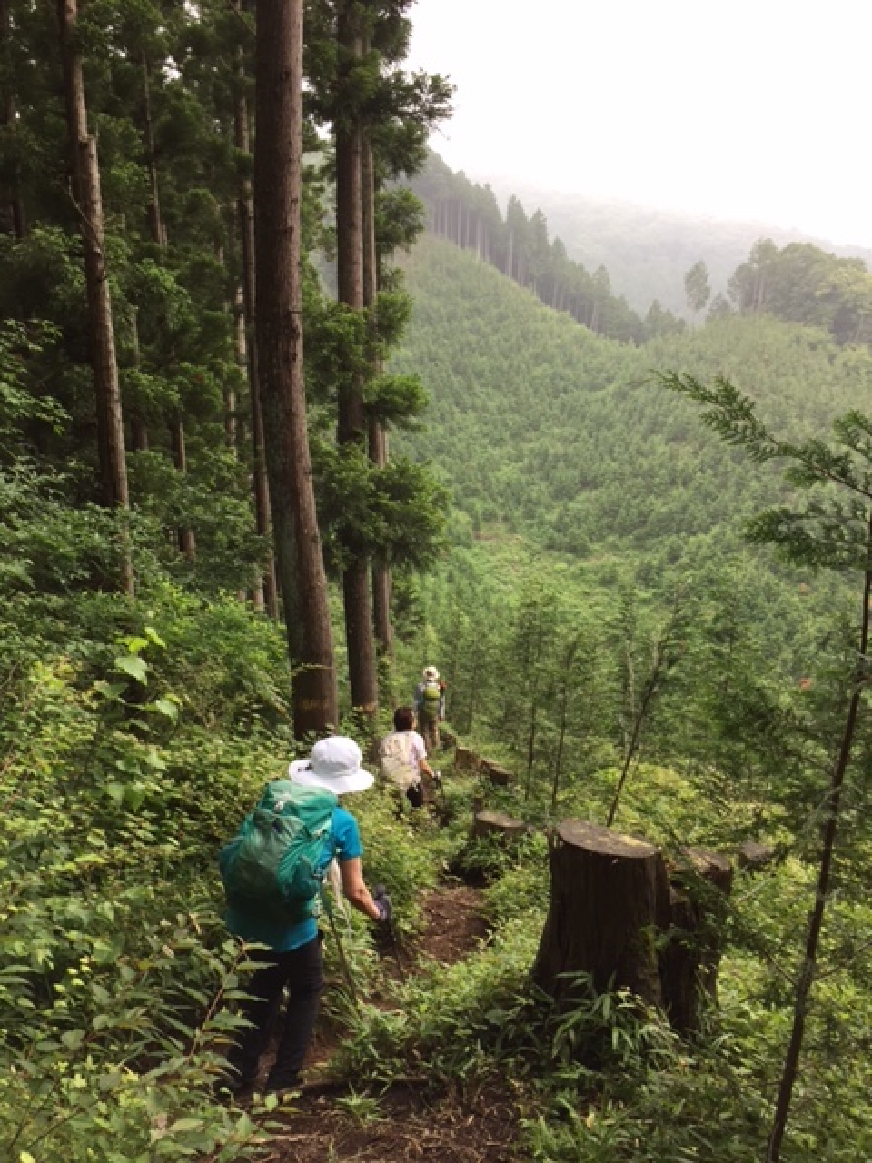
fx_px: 974
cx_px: 436
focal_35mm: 29
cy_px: 582
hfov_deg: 48.2
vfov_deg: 61.7
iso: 50
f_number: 2.2
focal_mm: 4.15
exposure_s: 1/120
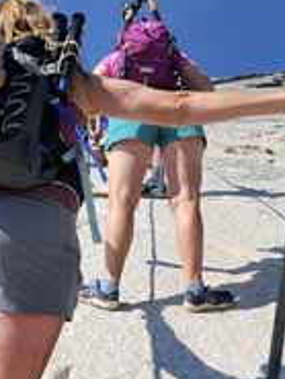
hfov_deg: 23.6
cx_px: 99
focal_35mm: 62
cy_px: 227
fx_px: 680
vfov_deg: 31.1
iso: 20
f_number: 1.8
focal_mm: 5.4
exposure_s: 1/1800
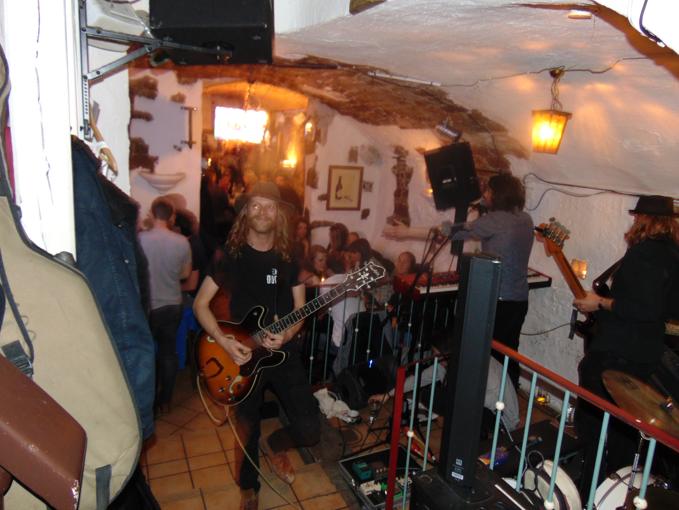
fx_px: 490
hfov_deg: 69.4
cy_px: 255
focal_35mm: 25
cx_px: 340
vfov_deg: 54.9
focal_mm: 4.5
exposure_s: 1/1.67
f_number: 3
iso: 160
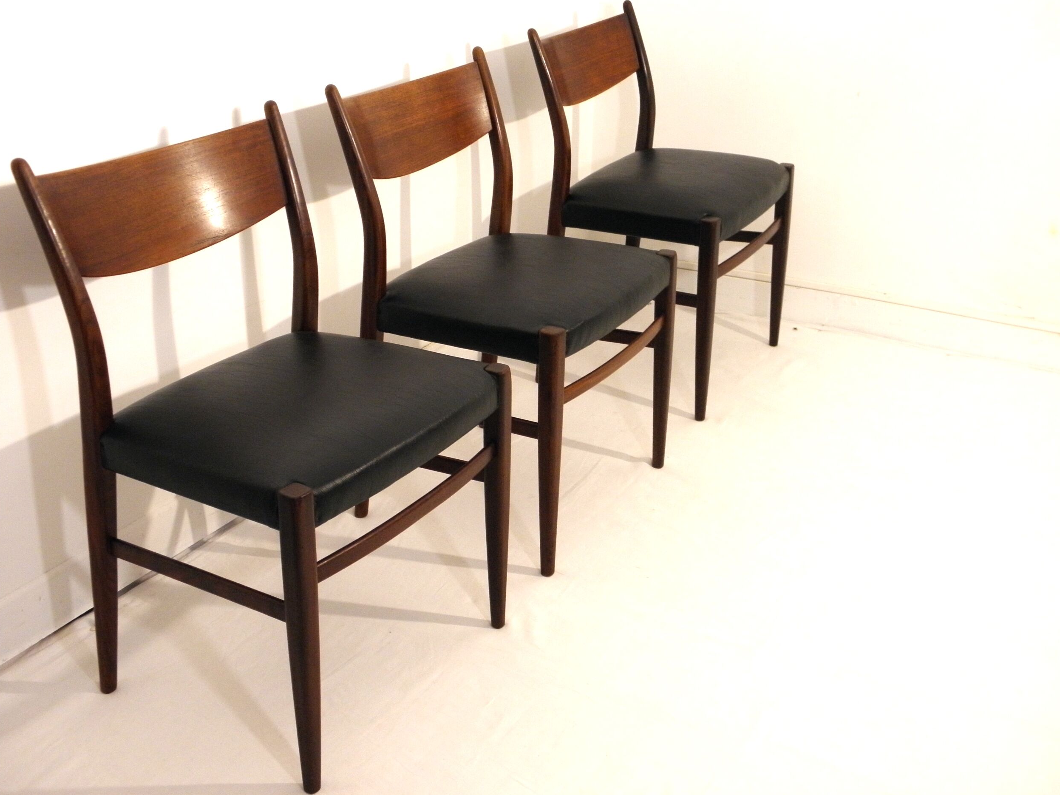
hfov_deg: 47.9
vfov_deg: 36.8
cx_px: 538
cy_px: 398
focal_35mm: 39
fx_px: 1194
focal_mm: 6.8
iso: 200
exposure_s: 1/13
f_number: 3.7
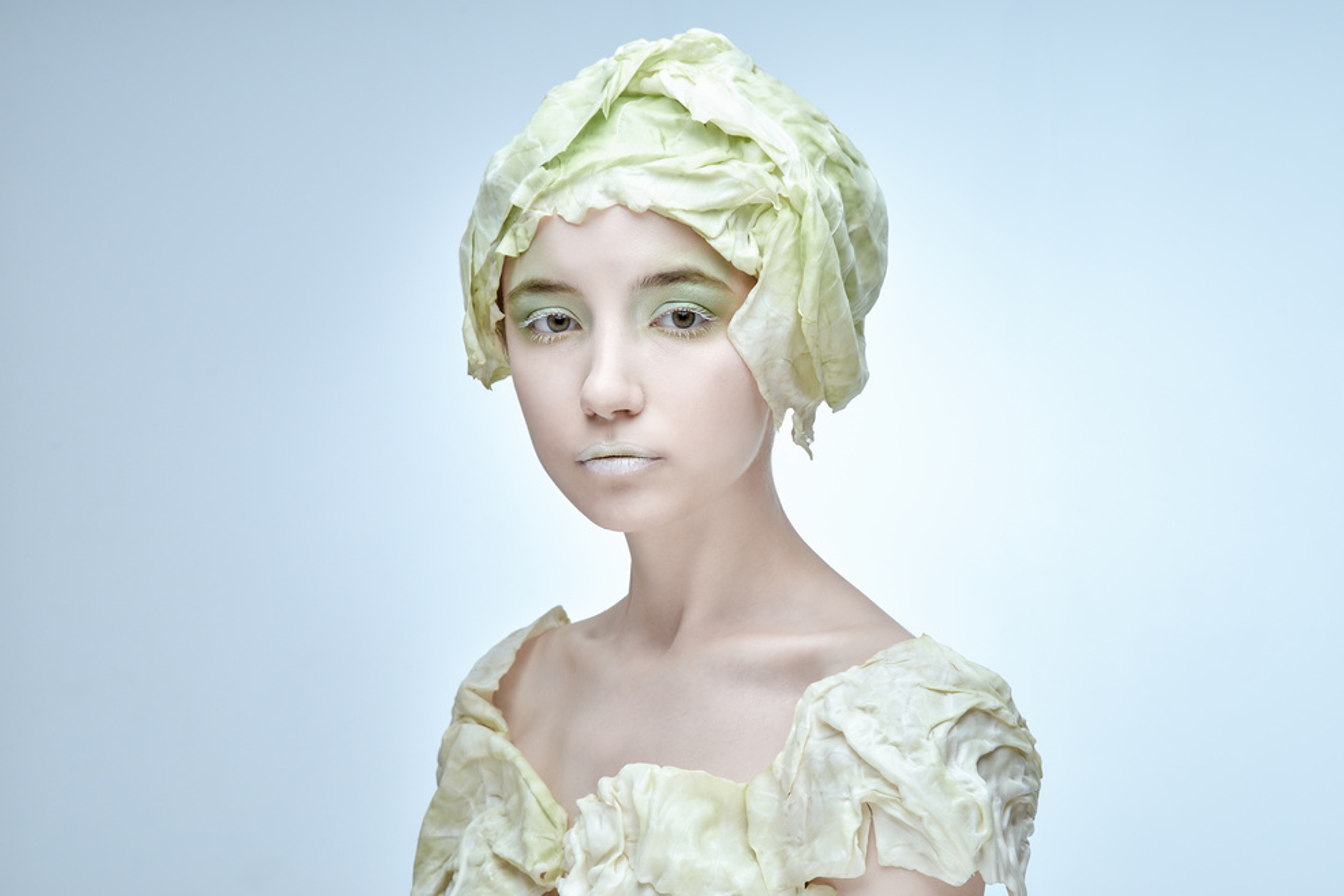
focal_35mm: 71
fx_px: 2651
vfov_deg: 19.2
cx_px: 675
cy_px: 450
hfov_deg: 28.4
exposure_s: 1/125
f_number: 11
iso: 100
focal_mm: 70
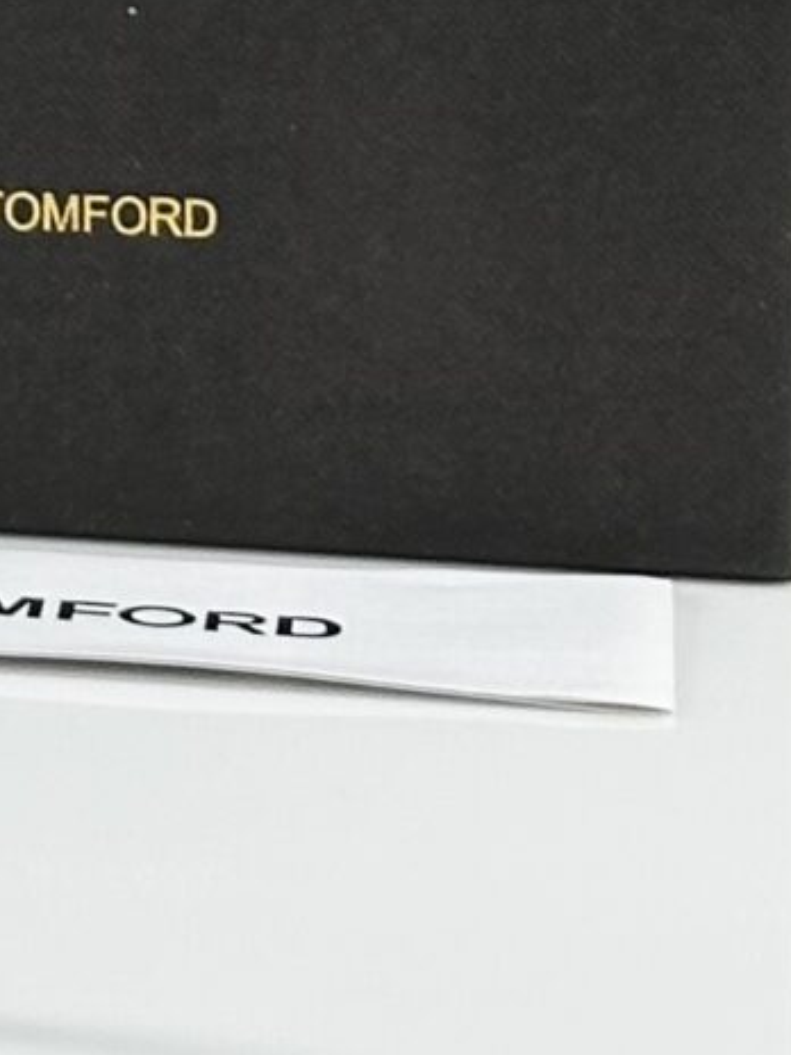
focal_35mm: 265
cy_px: -648
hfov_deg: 5.4
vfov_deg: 7.3
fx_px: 8074
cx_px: -1291
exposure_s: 1/50
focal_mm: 6.86
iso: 50
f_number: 1.78
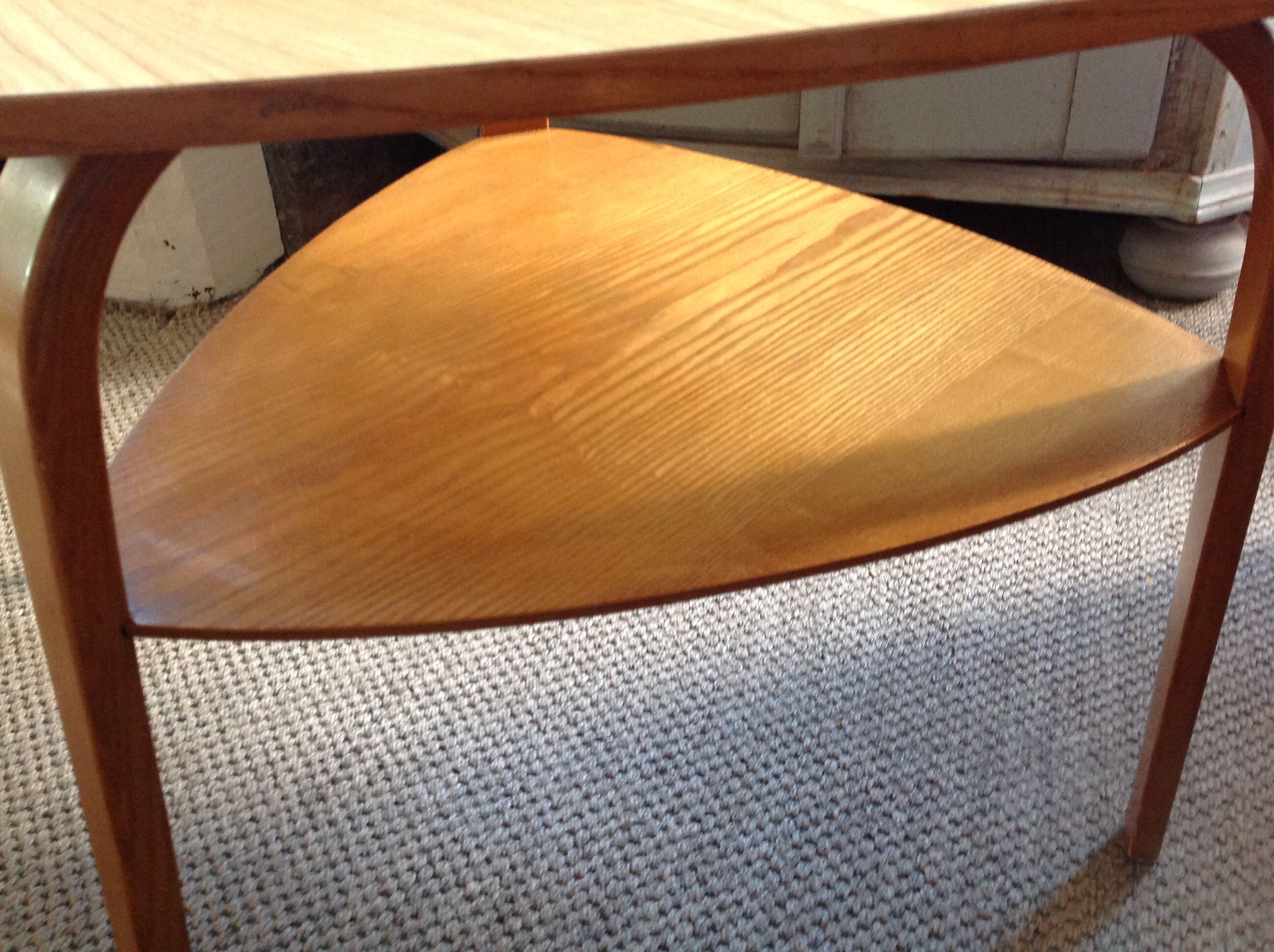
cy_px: 476
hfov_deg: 52.7
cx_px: 637
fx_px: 1286
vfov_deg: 40.6
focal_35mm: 35
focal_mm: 4.28
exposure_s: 1/15
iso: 250
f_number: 2.4
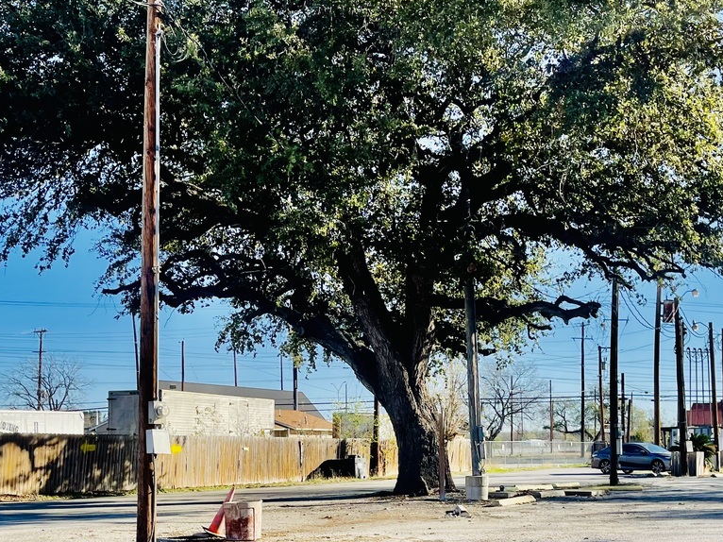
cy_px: 410
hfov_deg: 40.4
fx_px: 981
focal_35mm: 47
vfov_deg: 30.3
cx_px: 370
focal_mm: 5.1
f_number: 1.6
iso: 32
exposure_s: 1/1852
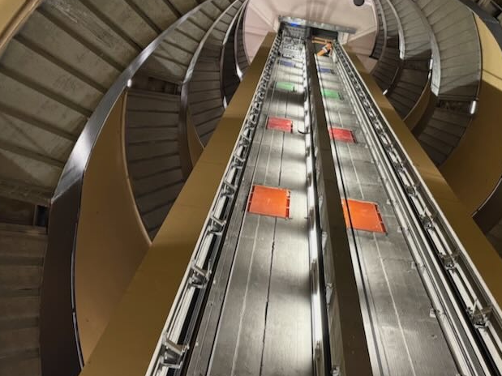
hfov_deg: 43.7
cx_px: 291
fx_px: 623
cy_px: 160
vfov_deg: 33.5
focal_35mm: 43
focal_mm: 5.96
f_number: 1.6
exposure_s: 1/50
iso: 500
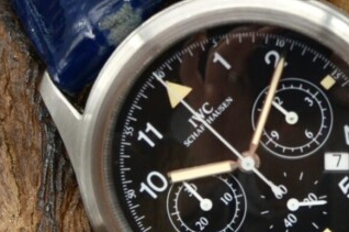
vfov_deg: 5.9
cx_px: 236
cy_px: 157
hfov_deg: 8.9
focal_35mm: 231
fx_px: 2238
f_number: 5.6
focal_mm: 35
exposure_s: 1/125
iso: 200
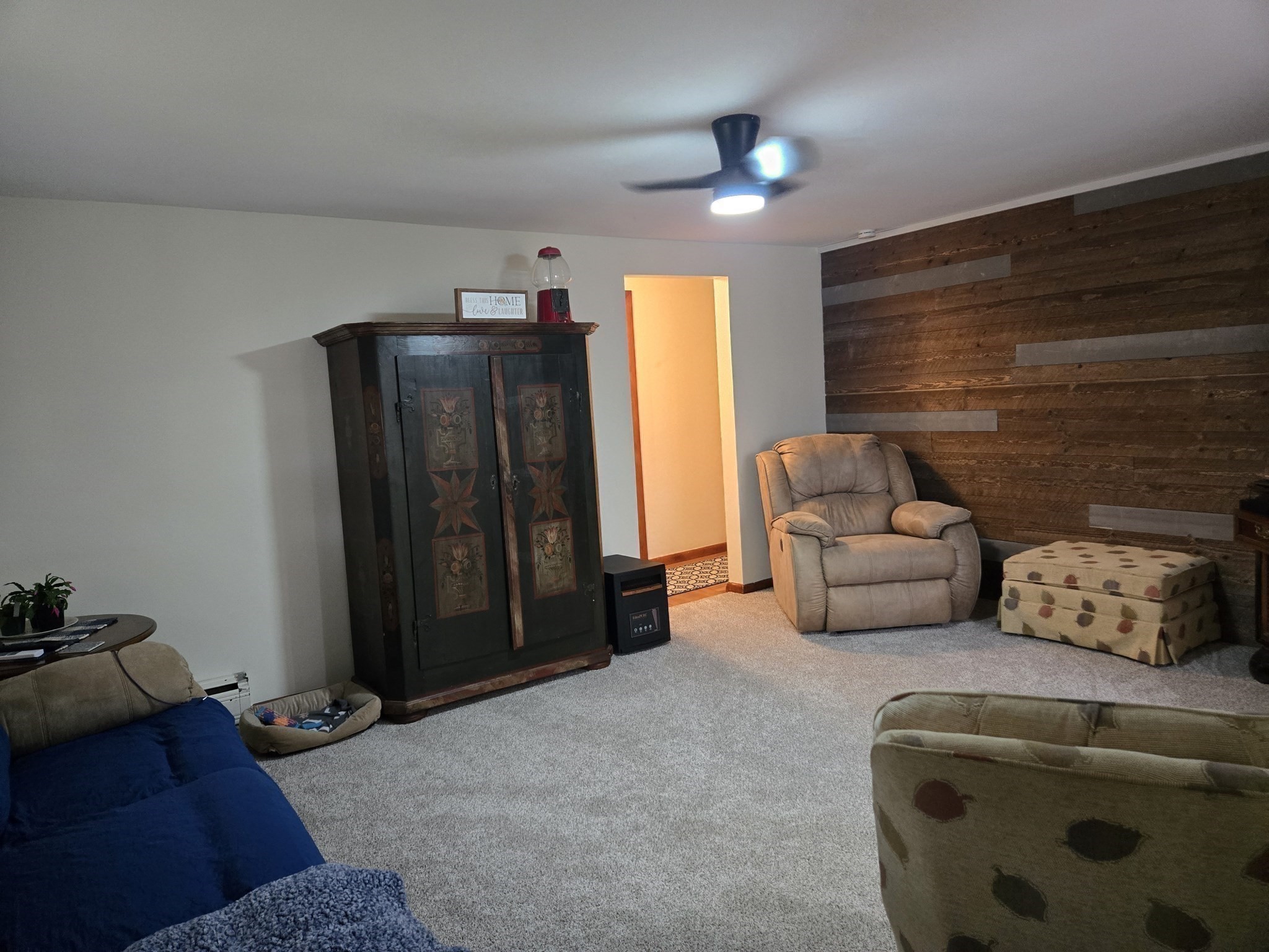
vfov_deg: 58.9
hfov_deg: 73.9
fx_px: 843
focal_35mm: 23
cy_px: 476
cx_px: 634
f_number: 1.8
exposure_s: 1/60
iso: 640
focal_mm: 5.4
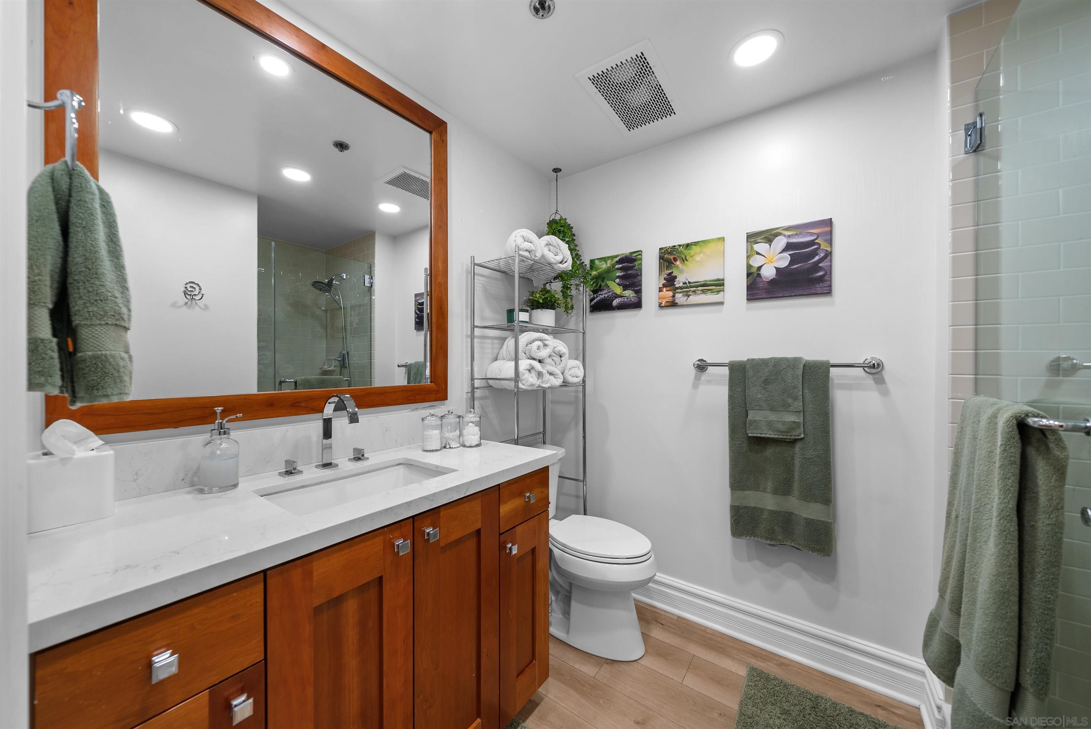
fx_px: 364
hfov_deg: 112.6
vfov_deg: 90.1
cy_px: 364
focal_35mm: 12
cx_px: 546
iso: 125
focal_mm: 12
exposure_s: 1/1.25
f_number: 6.3
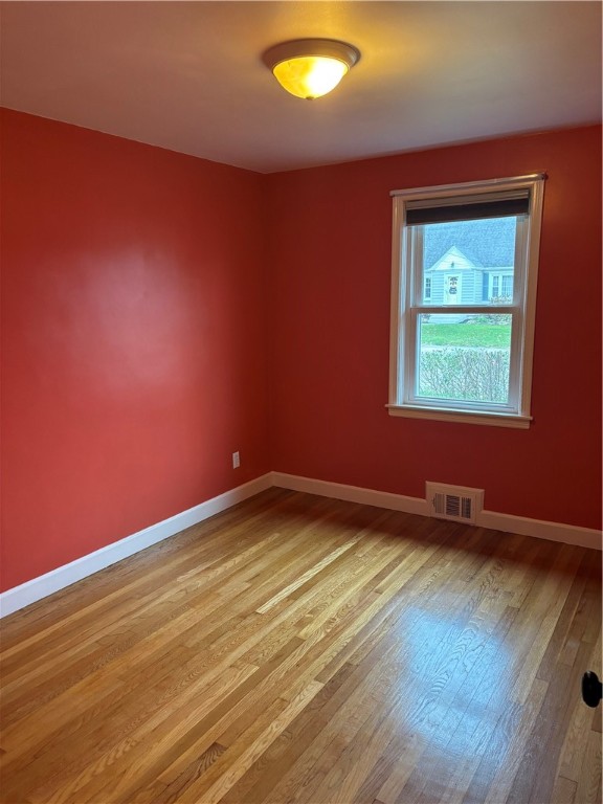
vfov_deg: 67.3
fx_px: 604
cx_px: 302
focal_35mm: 26
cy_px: 402
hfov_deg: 53.1
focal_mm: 5.96
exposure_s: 1/60
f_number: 1.6
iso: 250
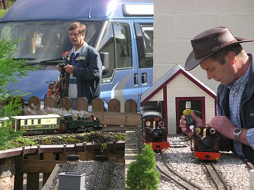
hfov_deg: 10.6
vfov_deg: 7.9
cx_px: 127
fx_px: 1372
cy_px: 95
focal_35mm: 187
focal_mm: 39
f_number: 4.6
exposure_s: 1/325
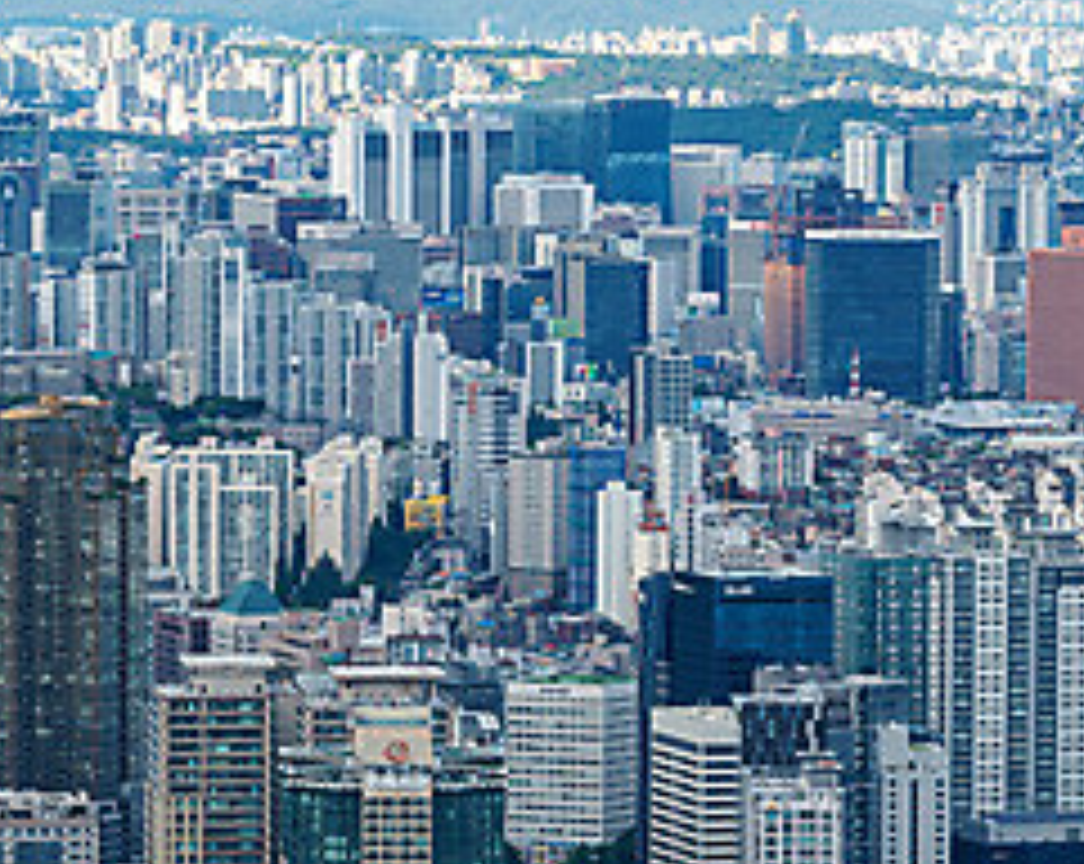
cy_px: 684
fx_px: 10122
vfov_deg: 4.9
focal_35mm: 316
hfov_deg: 6.1
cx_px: 639
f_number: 10
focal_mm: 135
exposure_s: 1/25
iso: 64
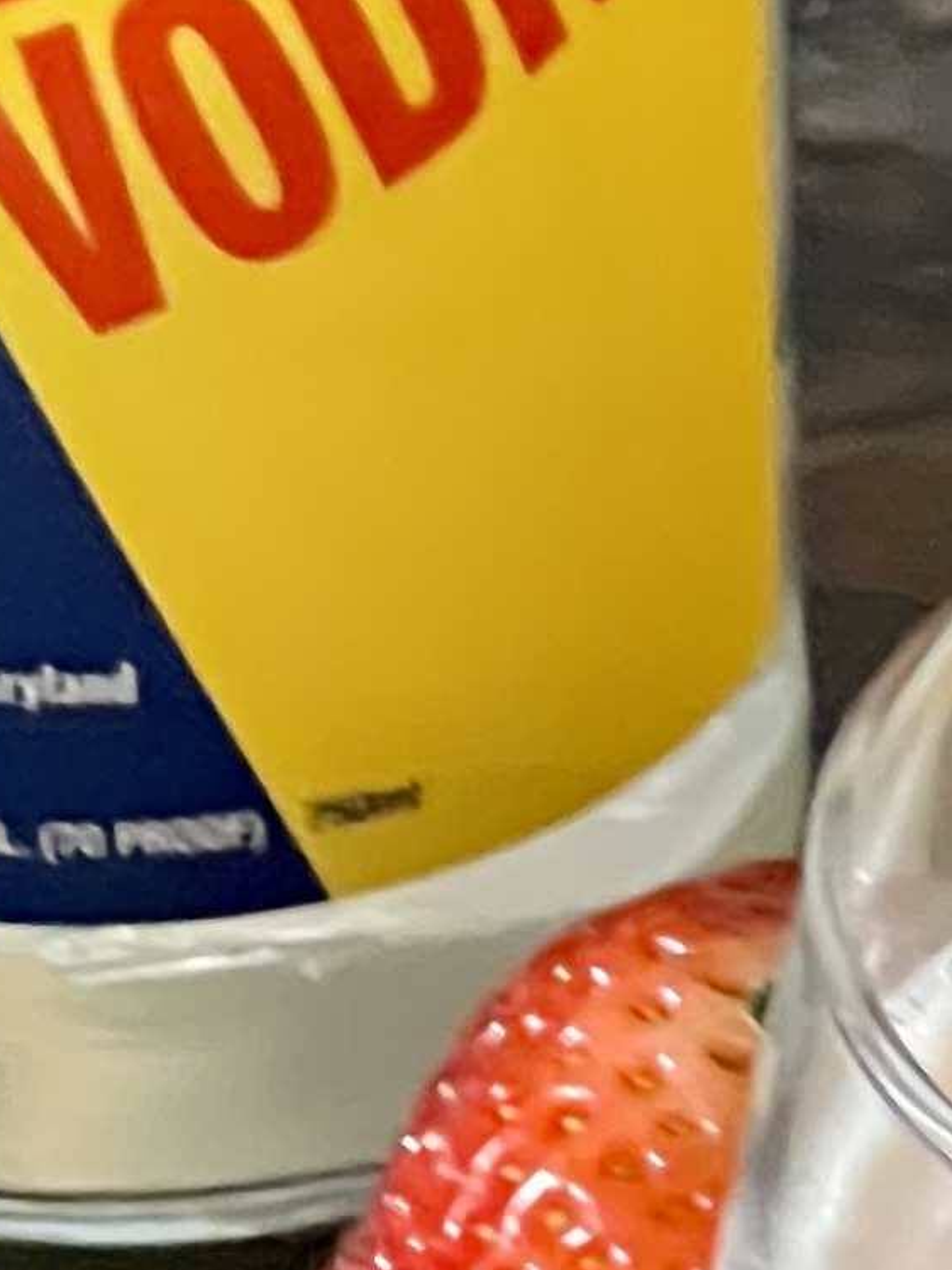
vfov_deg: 4.8
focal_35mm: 414
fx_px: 15190
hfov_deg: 3.6
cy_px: 1216
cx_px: 235
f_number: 2.8
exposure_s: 1/30
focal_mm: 9
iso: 1000
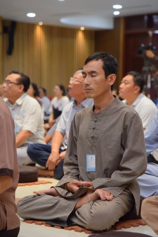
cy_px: 118
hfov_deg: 11.4
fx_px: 790
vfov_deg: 17.1
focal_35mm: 120
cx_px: 79
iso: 1250
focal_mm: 120
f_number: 5.6
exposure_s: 1/100
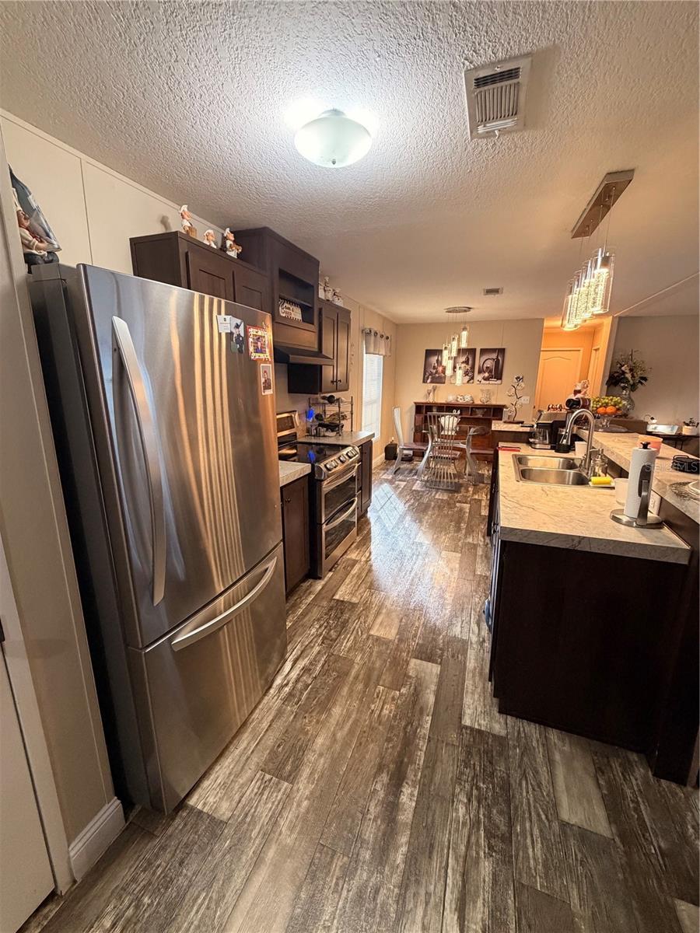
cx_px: 350
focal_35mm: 14
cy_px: 466
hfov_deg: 85.7
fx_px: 377
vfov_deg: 102.1
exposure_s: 1/60
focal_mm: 2.22
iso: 500
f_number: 2.2
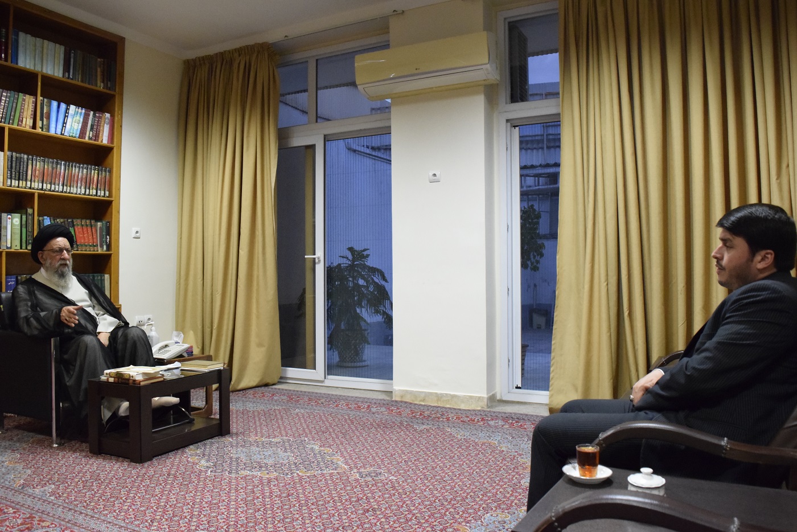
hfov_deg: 67.4
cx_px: 398
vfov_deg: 47.9
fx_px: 598
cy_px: 266
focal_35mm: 27
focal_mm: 18
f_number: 5.6
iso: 5000
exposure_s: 1/125
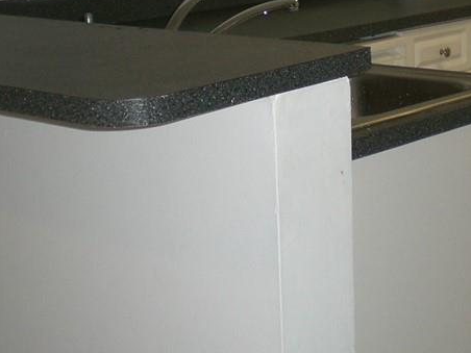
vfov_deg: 16.8
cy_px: 3
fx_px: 1170
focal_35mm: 86
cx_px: 381
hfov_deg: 22.4
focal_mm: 6.3
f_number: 3.1
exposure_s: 1/60
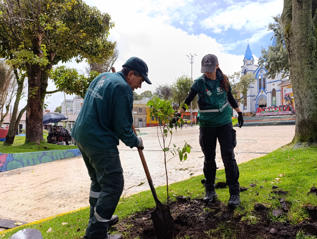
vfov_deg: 59.0
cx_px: 158
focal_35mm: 23
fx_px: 211
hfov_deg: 73.8
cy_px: 120
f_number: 1.6
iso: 50
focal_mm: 6.14
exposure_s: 1/267
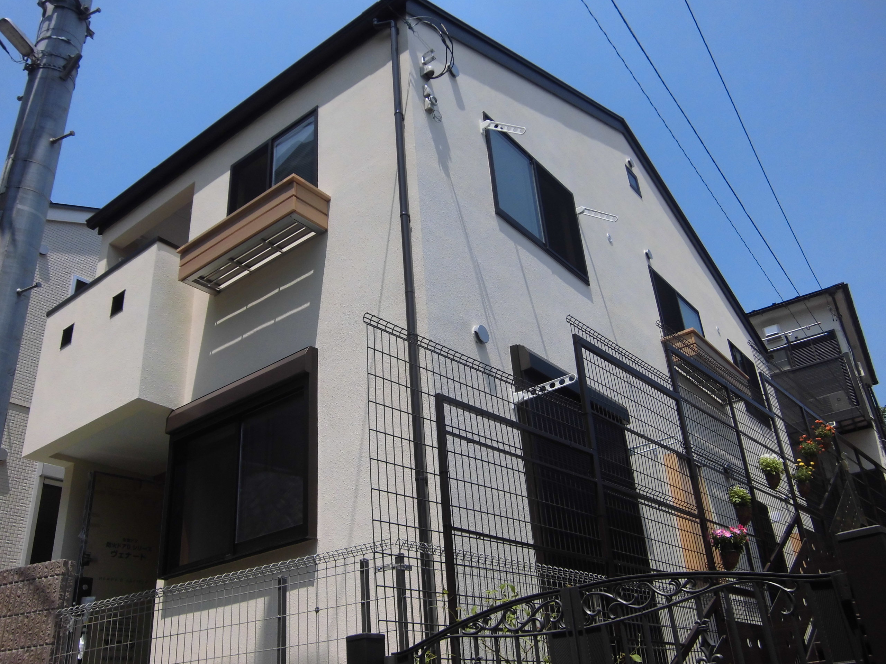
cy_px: 332
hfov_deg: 58.4
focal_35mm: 31
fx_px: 793
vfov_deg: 45.4
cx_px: 443
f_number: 8.2
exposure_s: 1/250
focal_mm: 5.5
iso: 100
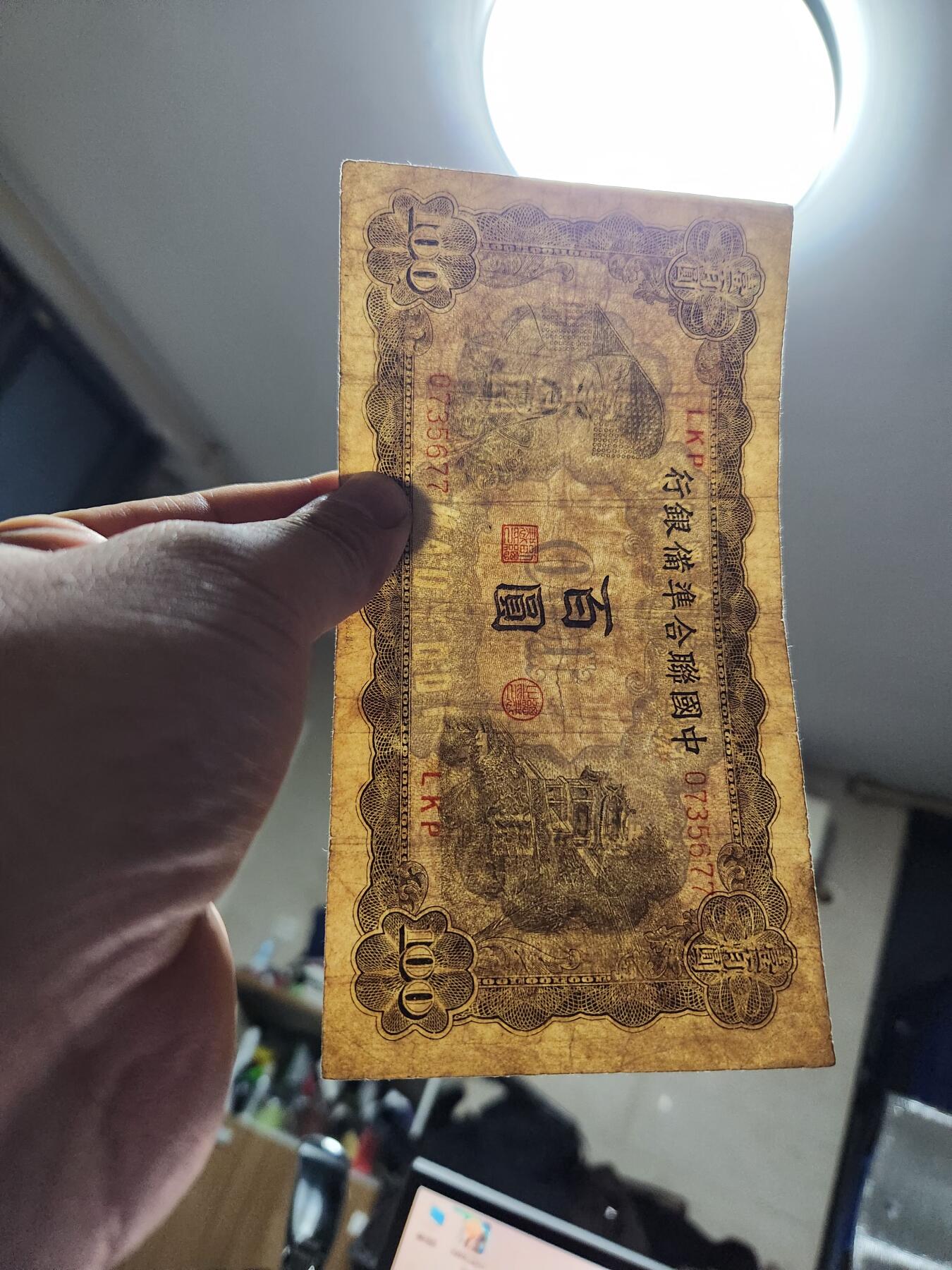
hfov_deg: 58.9
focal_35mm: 23
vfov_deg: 73.9
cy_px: 635
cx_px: 476
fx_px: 843
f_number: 1.8
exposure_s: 1/100
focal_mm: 5.4
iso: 800
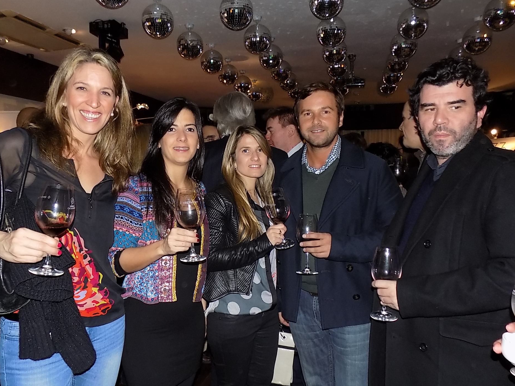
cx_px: 240
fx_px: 417
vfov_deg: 49.6
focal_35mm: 28
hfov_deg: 63.4
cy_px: 220
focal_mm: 4
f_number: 3.1
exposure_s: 1/30
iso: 200
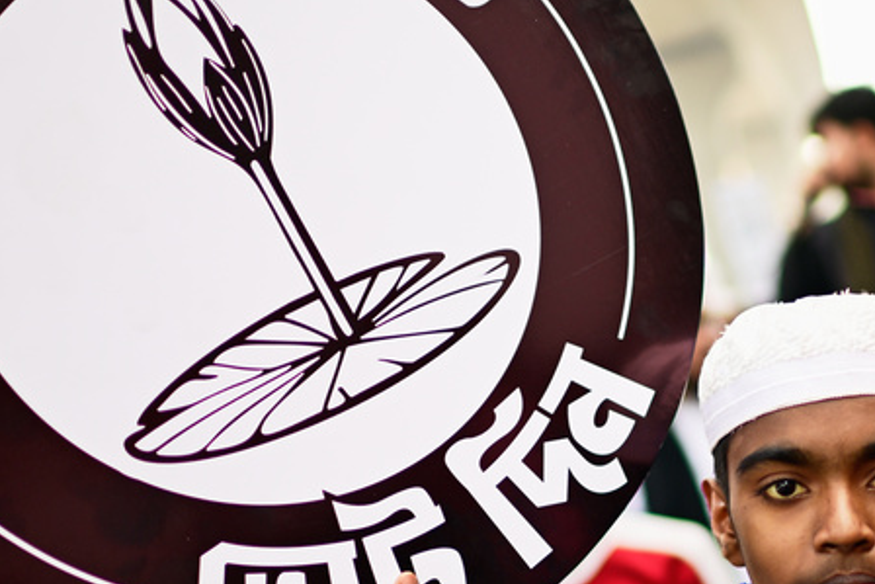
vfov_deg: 17.0
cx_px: 791
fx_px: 1945
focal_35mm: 80
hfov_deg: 24.6
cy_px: 446
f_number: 1.4
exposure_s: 1/500
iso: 100
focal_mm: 35
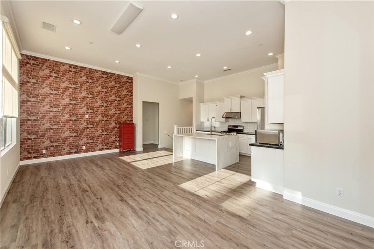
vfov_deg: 81.2
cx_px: 187
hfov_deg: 104.2
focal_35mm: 14
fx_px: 145
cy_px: 124
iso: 220
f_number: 5.6
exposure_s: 1/125
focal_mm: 14
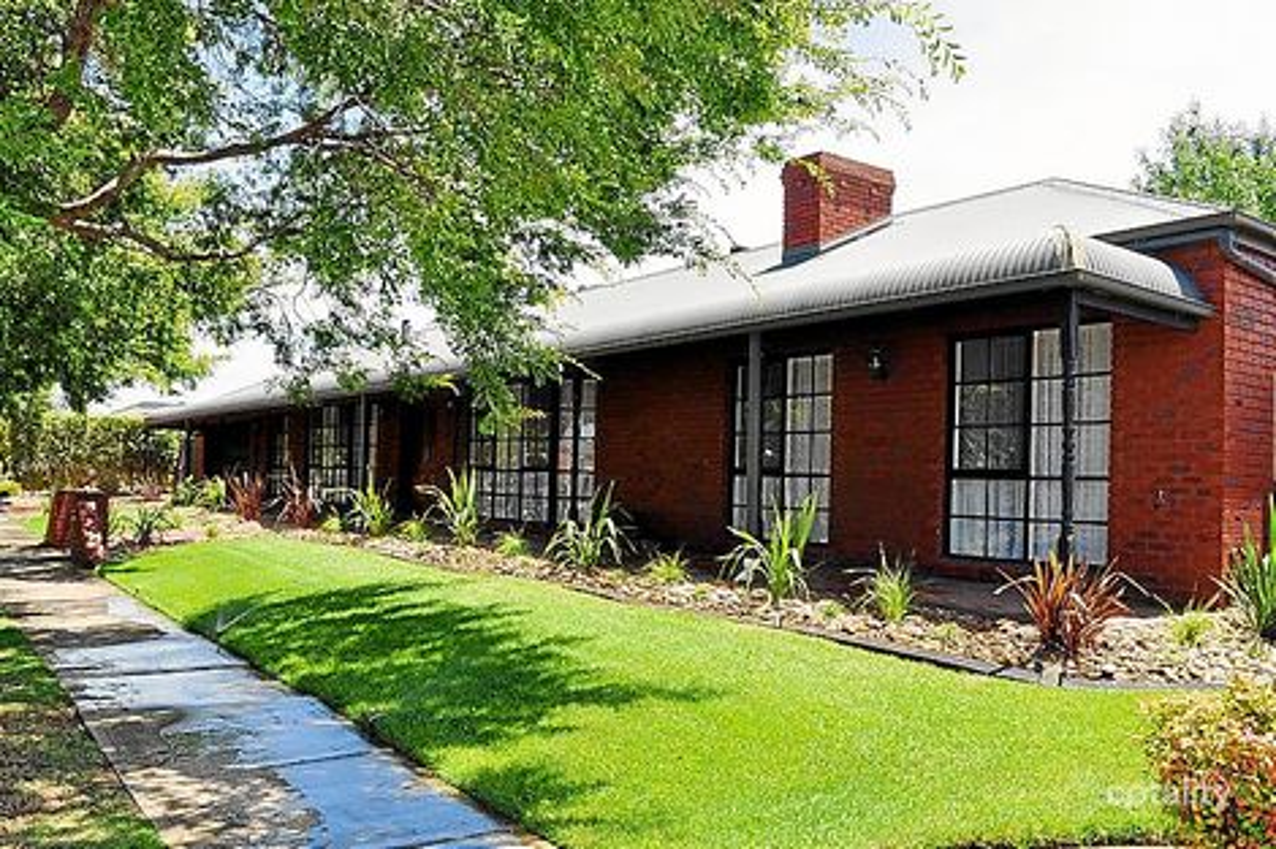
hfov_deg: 67.4
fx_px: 957
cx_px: 638
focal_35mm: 27
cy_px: 424
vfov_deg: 47.9
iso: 200
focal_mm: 18
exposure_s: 1/200
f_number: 10
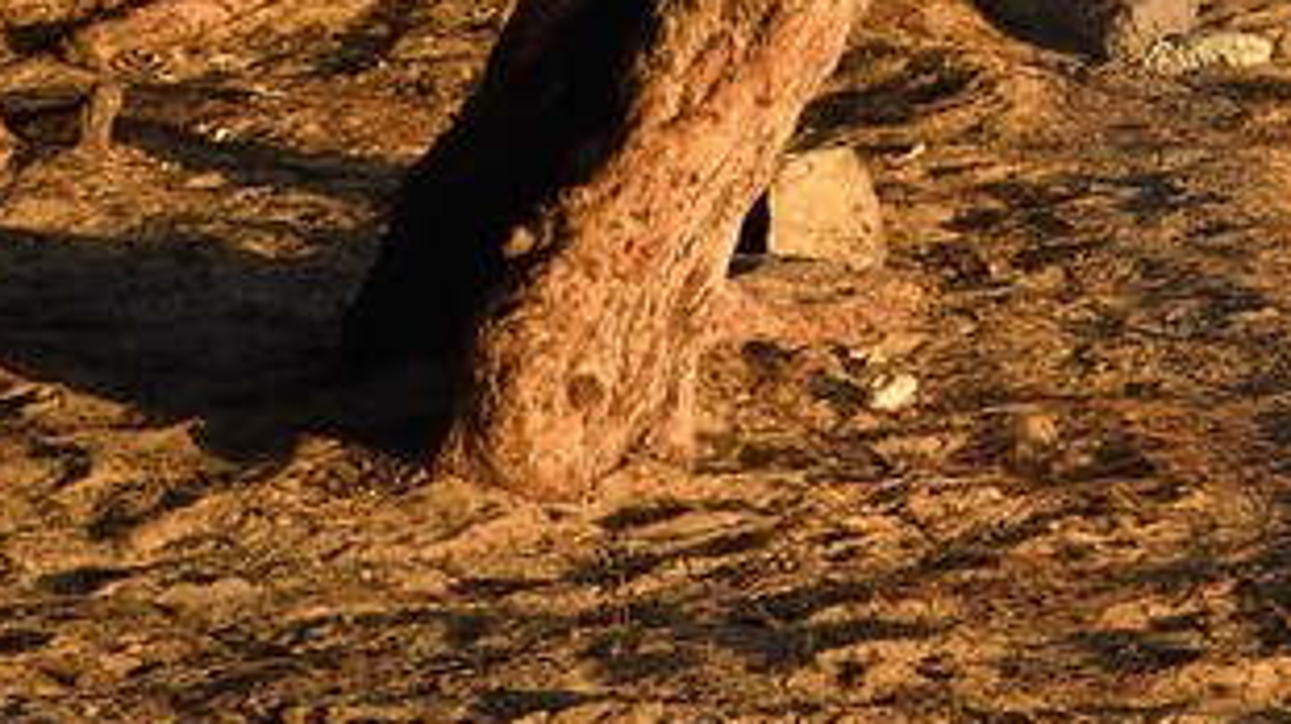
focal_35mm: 173
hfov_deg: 11.2
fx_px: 5919
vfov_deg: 6.9
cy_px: -399
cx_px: 2674
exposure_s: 1/250
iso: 200
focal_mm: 32
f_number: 7.1
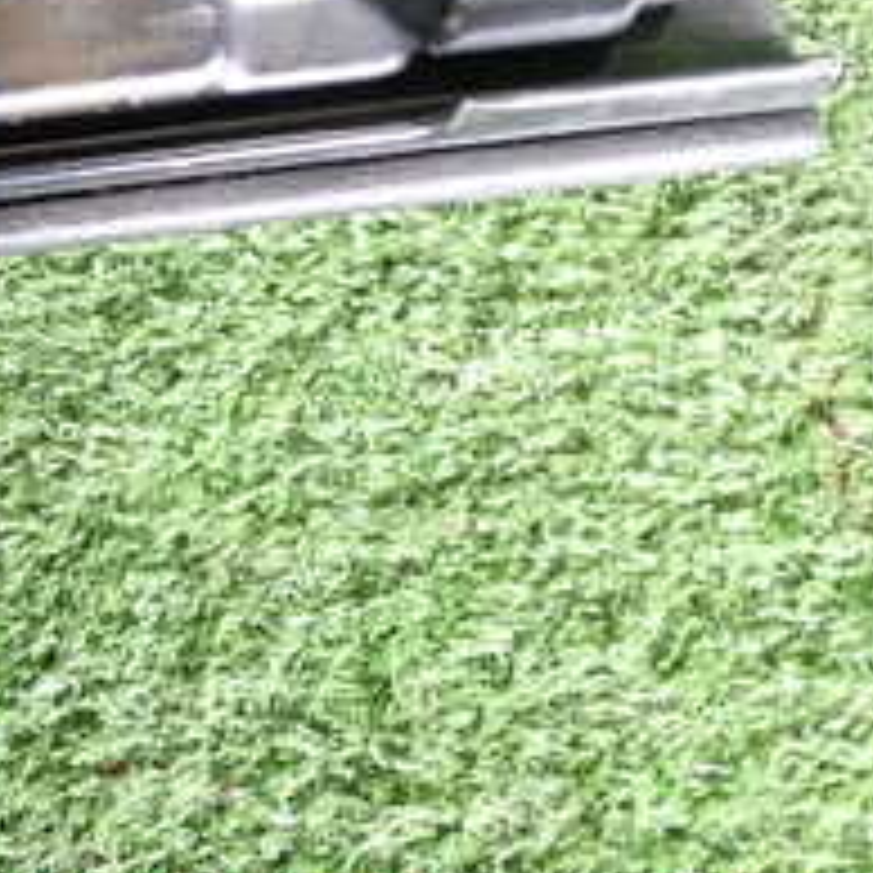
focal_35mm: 82
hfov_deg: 19.3
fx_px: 2340
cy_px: -27
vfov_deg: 20.4
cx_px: -297
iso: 500
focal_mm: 5.4
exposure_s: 1/50
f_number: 2.3
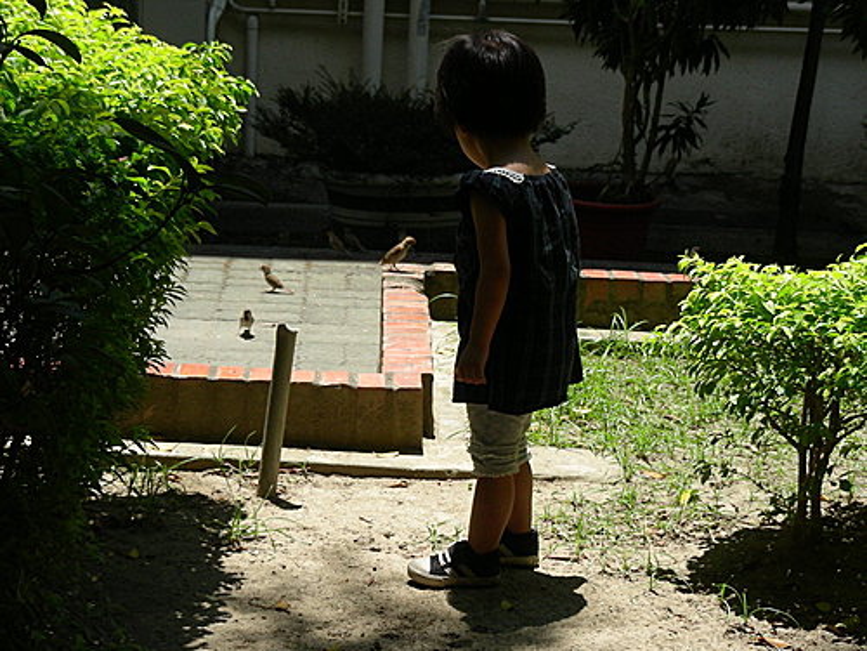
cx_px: 434
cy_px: 326
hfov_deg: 19.8
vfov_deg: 14.9
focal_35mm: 99
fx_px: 2480
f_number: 4
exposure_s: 1/424
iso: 50
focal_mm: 16.5
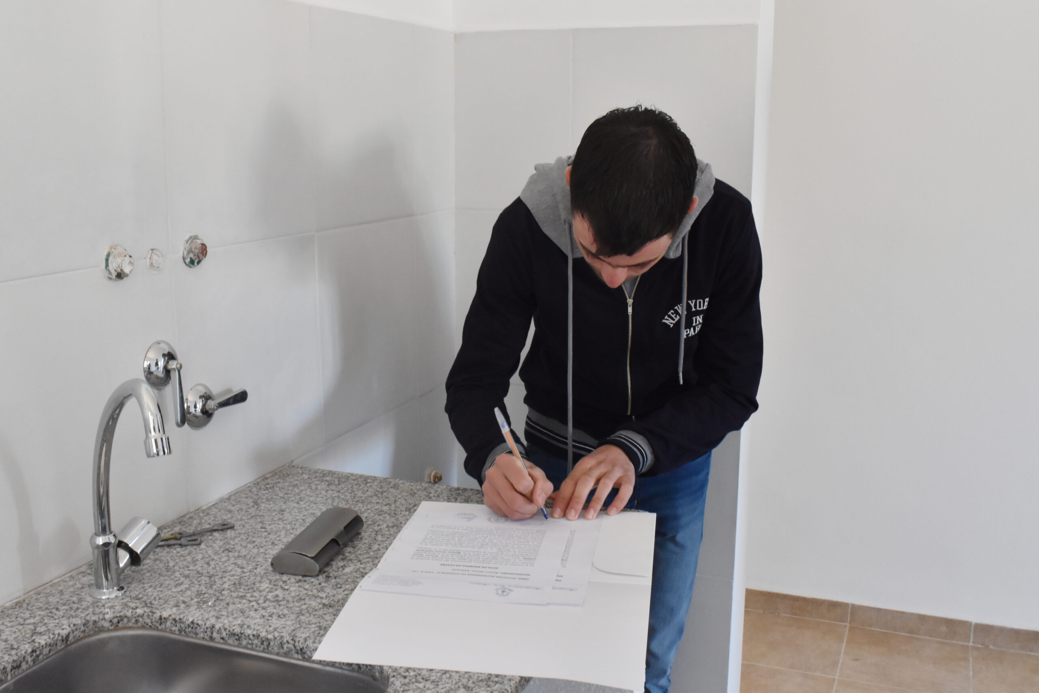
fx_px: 1082
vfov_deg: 35.5
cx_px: 520
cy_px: 346
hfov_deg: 51.3
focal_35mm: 38
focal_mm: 25
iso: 2000
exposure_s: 1/40
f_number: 11
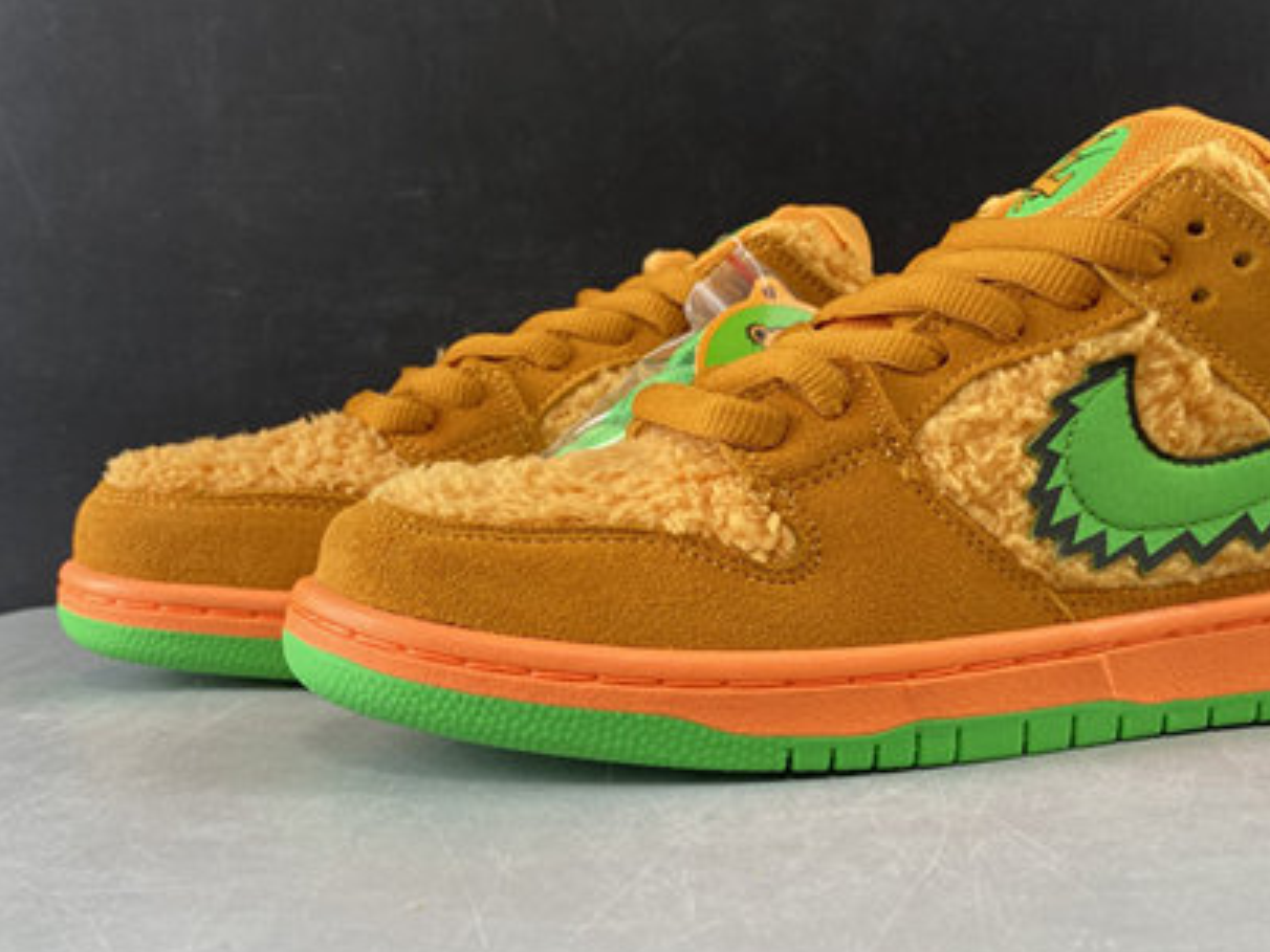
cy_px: 564
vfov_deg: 32.1
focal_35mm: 45
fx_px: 1651
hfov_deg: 41.4
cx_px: 864
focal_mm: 4.25
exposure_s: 1/50
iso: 80
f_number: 1.8
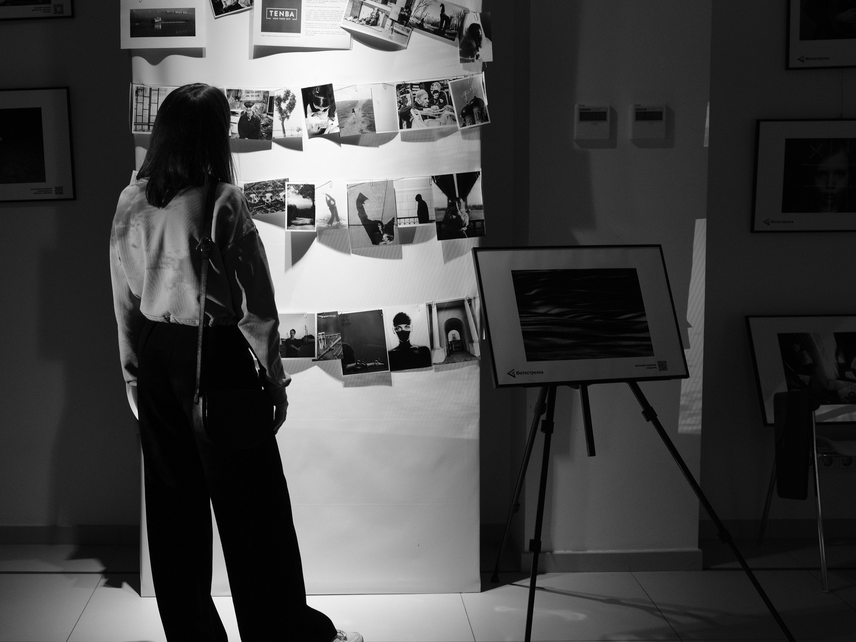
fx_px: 1236
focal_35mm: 50
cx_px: 302
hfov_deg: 37.9
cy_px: 305
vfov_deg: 29.1
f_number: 3.6
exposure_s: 1/100
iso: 500
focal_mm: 23
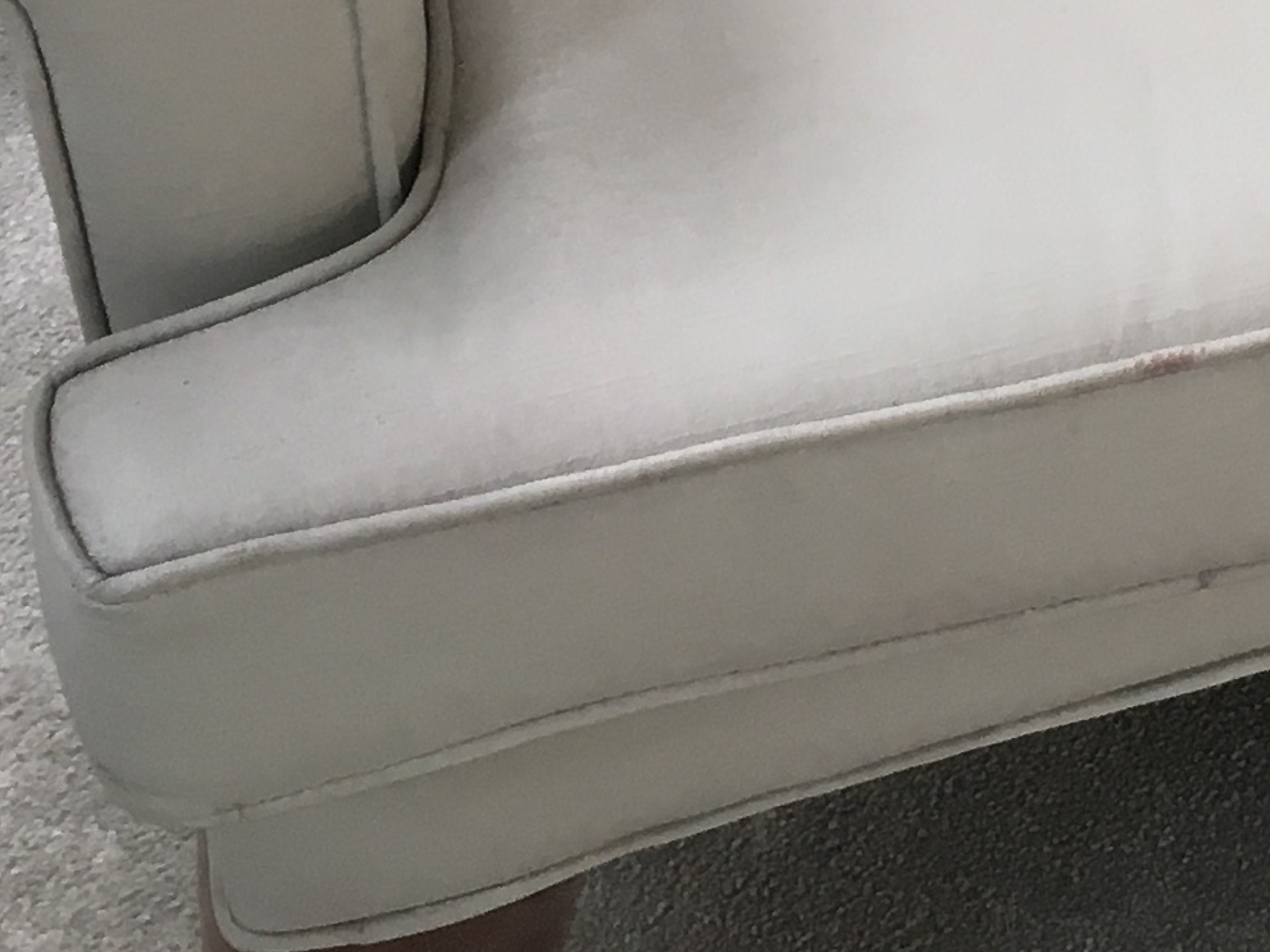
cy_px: -784
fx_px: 4329
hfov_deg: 15.9
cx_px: 1633
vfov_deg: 11.6
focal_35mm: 118
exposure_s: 1/33
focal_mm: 4.15
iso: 25
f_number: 2.2
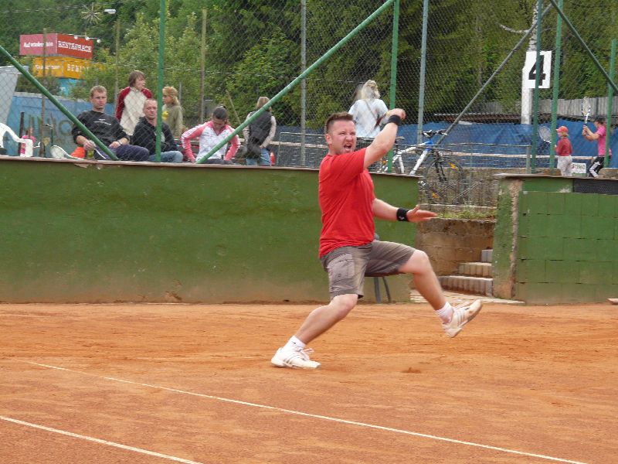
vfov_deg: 13.0
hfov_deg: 17.3
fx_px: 2035
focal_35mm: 114
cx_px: 309
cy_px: 232
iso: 125
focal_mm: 18.8
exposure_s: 1/250
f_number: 4
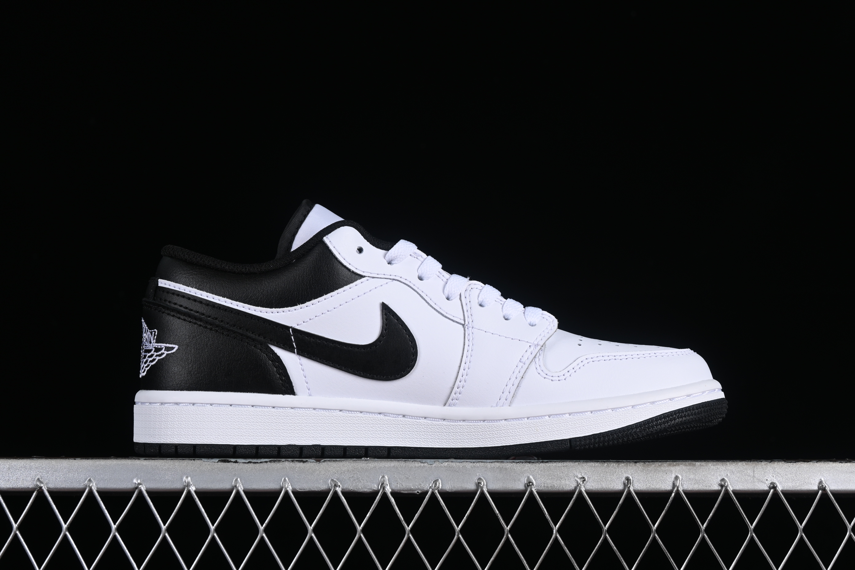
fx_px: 1781
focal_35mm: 75
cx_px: 428
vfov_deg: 18.2
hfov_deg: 27.0
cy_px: 285
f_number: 8
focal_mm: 50
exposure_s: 1/100
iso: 160
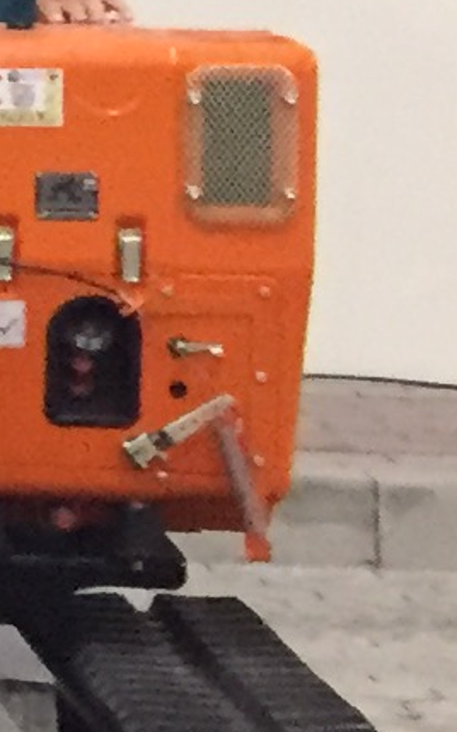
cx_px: -2213
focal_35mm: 234
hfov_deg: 4.4
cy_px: 44
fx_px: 4665
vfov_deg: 8.9
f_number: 2.2
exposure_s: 1/33
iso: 250
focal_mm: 4.15
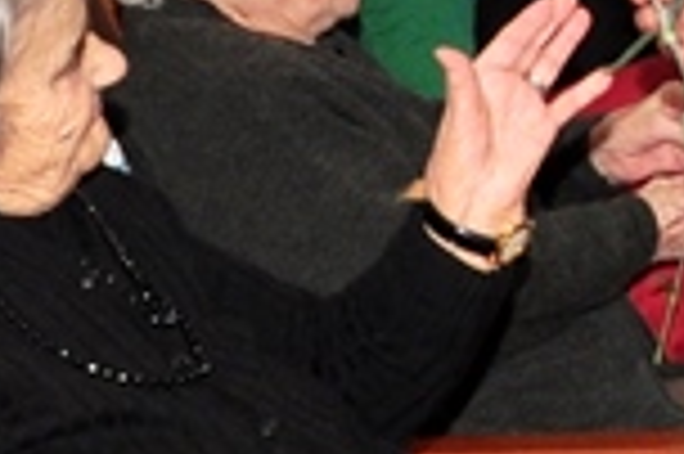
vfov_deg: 9.6
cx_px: 1422
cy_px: 196
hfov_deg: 12.5
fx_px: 2695
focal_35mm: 142
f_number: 8
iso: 280
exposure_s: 1/60
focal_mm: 18
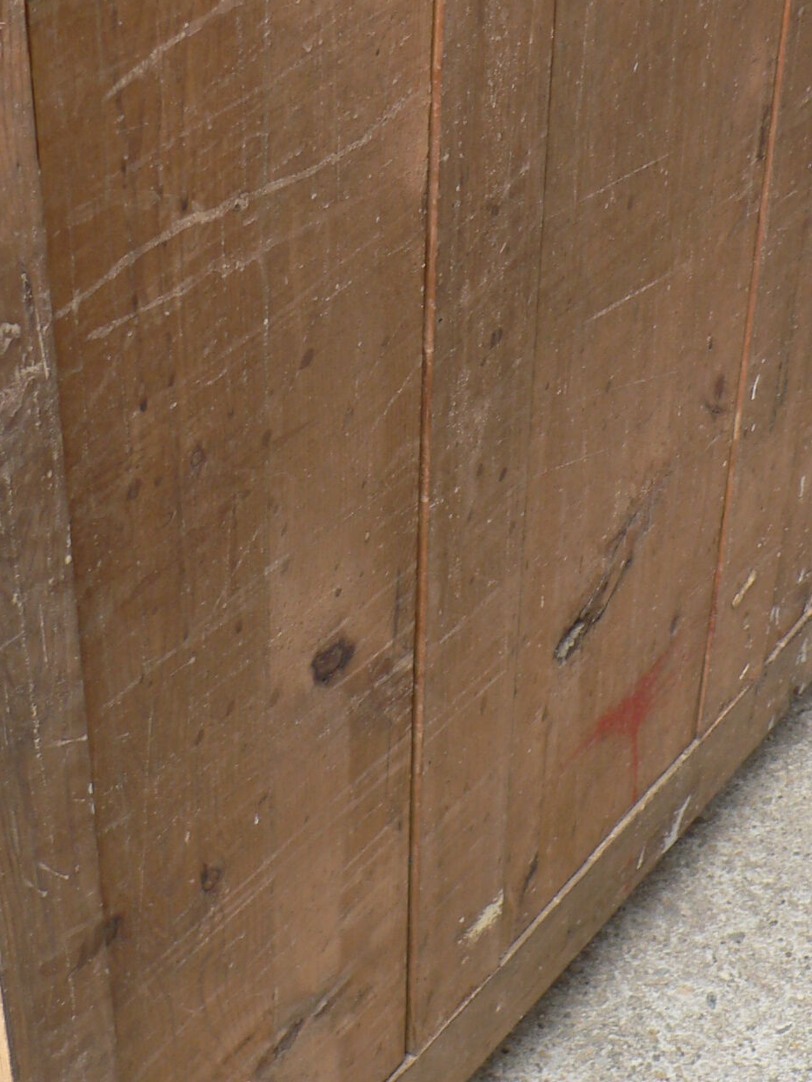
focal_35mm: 74
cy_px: 345
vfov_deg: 26.2
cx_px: 413
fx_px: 2314
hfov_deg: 19.9
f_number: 2.8
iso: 80
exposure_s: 1/80
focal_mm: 6
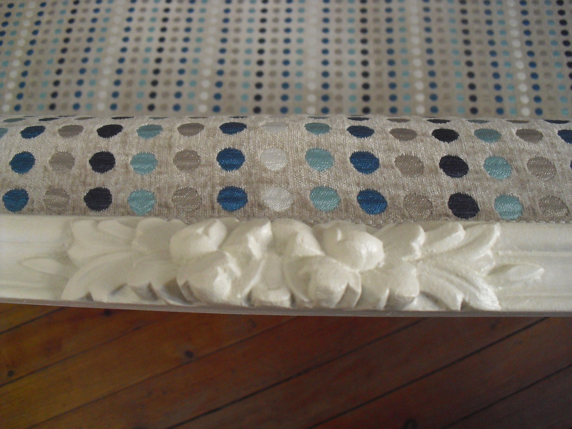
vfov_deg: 39.7
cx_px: 286
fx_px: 595
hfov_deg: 51.4
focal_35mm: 36
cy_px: 214
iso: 400
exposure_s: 1/80
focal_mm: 6.3
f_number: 3.1
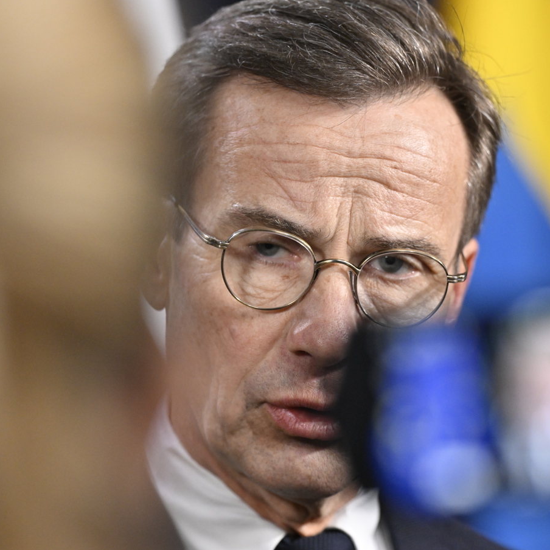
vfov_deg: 9.8
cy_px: 275
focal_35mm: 179
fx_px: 3218
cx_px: 284
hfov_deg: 9.8
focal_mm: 140
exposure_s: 1/320
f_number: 4
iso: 3200
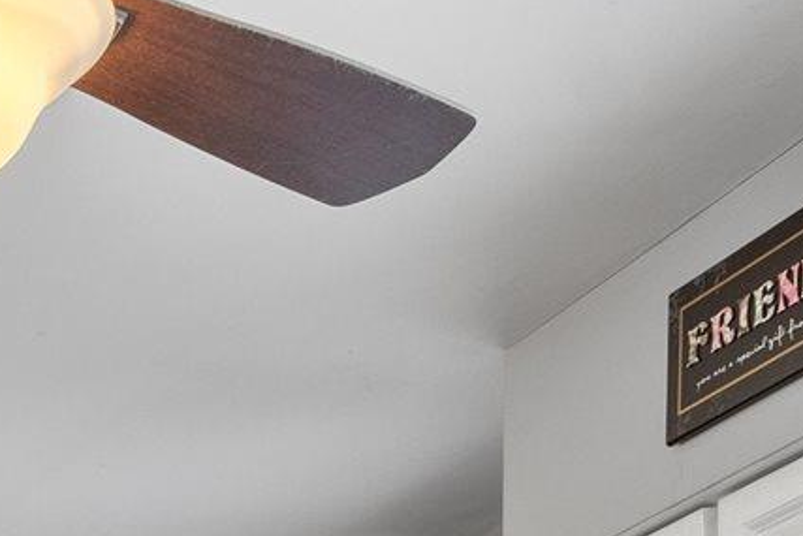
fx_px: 2566
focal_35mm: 115
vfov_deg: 10.5
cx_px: -750
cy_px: 1217
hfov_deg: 14.9
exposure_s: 1/3
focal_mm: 16
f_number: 8
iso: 400
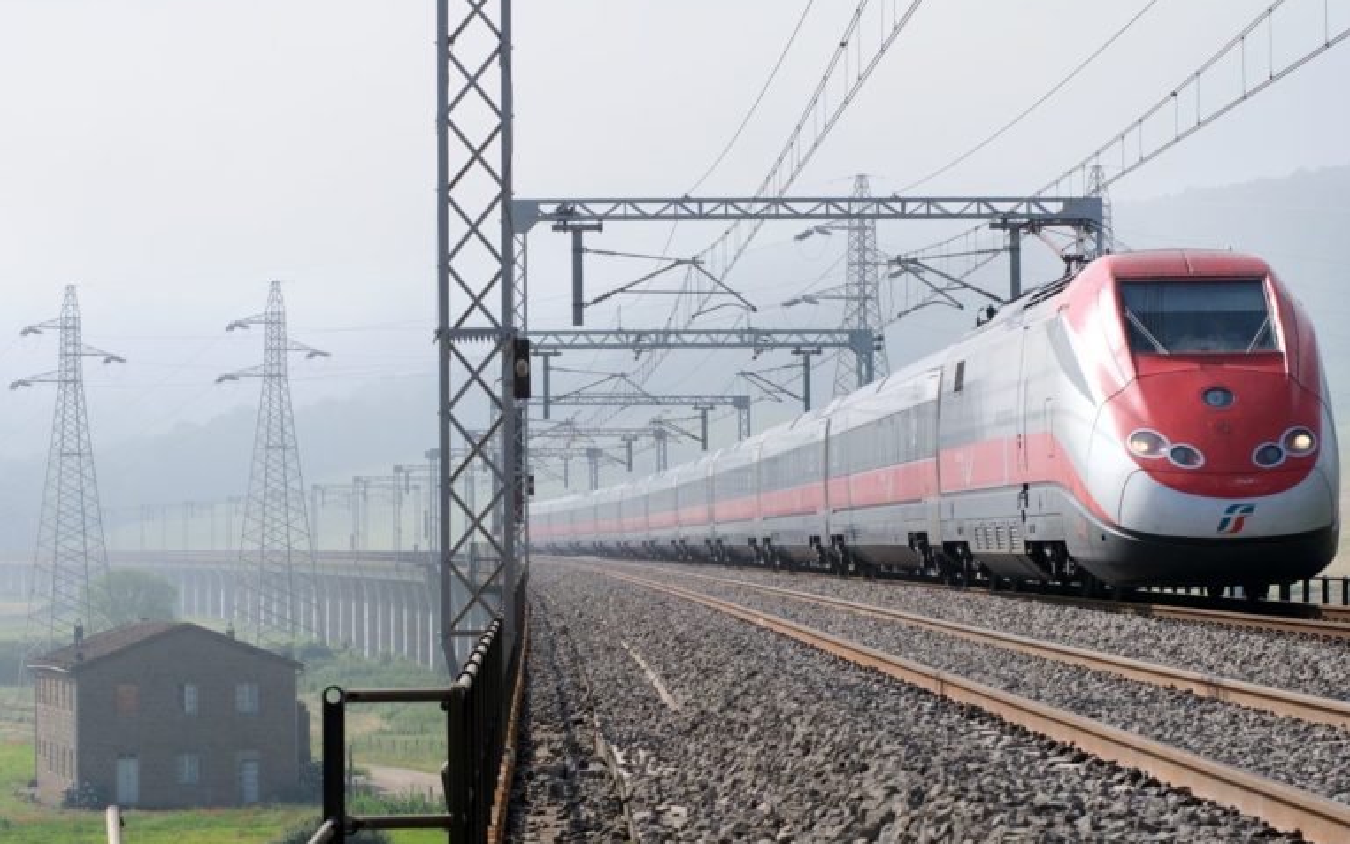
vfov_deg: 10.7
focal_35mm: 123
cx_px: 678
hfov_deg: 17.0
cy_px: 432
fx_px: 4526
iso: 400
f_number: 9
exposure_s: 1/1000
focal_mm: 80
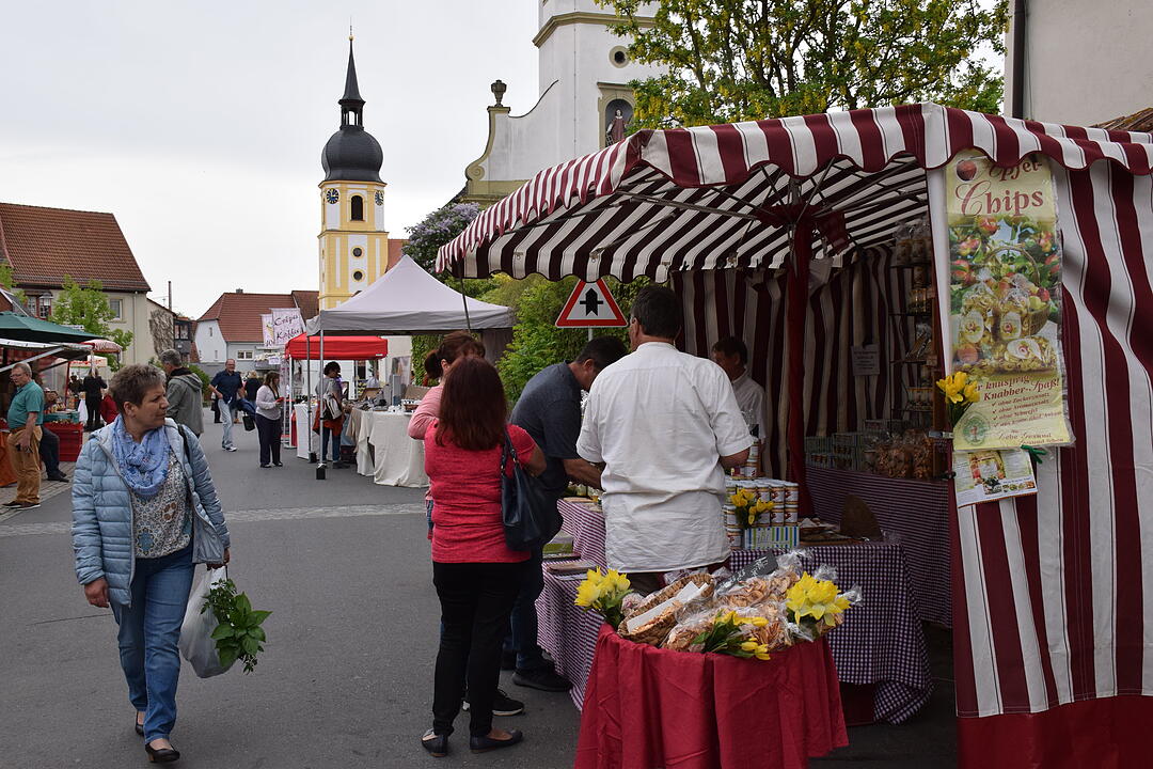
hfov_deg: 55.1
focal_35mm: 34
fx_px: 1105
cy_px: 384
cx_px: 576
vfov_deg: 38.4
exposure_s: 1/640
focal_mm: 23
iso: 640
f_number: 13
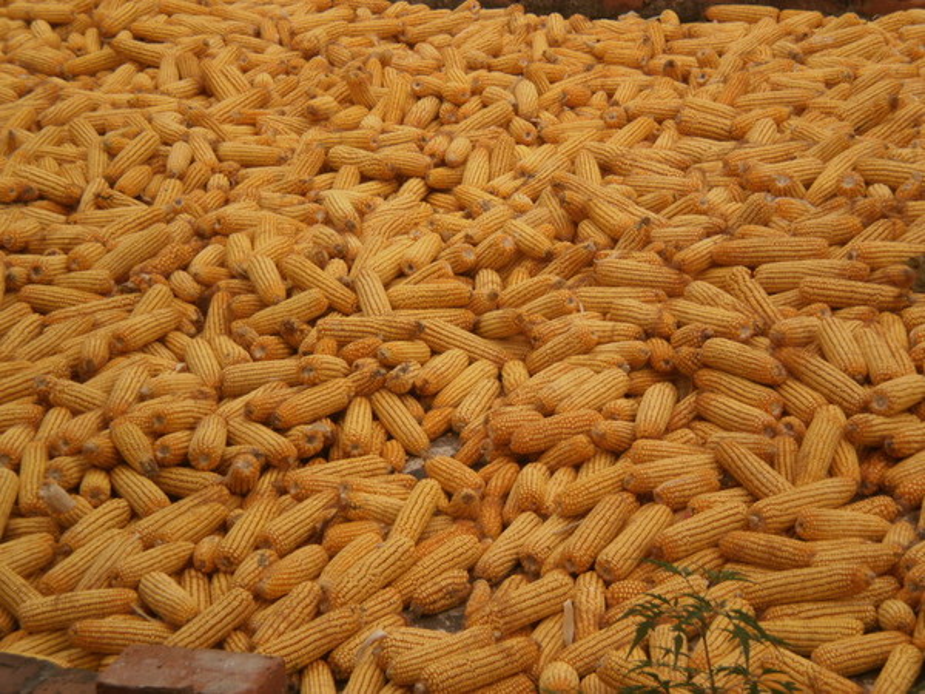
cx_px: 462
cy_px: 347
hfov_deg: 18.2
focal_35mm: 108
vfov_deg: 13.7
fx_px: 2886
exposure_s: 1/320
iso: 100
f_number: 5.9
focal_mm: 18.9
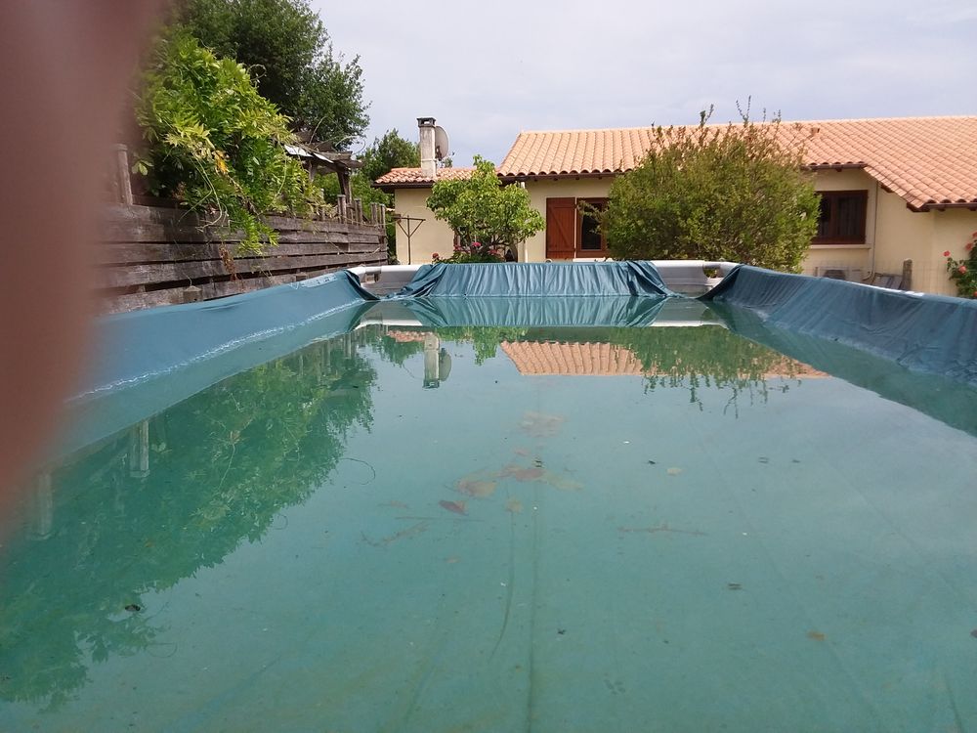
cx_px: 488
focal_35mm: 27
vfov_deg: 51.4
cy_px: 366
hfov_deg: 65.3
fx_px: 762
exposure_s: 1/2194
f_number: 1.9
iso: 40
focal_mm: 2.91
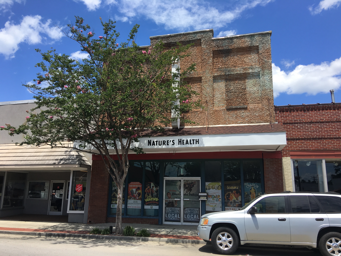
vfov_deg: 48.2
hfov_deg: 61.7
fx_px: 286
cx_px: 170
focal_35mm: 29
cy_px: 128
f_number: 2.2
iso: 25
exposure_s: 1/1202
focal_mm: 4.15
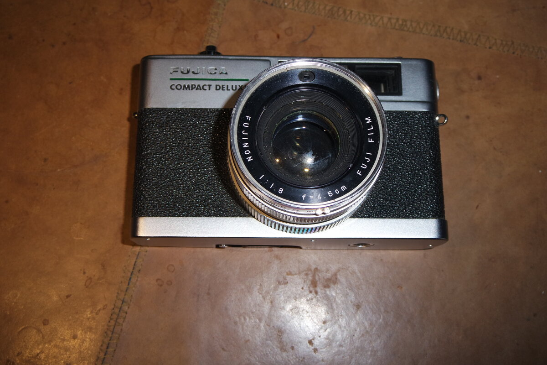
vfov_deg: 35.9
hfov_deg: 51.9
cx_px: 274
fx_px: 562
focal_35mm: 37
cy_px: 182
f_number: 5.6
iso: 160
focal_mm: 14
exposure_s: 1/50
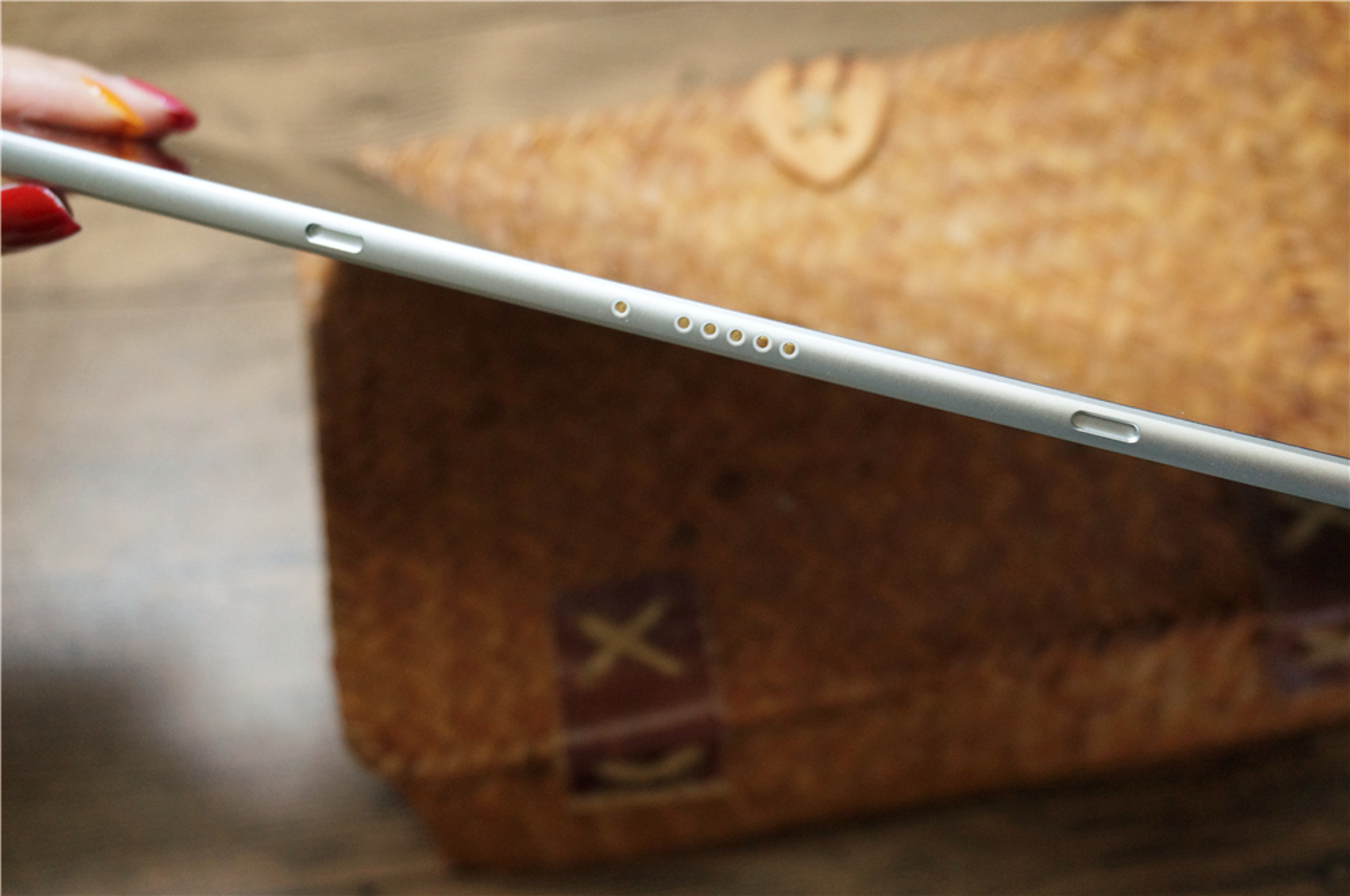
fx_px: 1629
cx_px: 675
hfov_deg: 45.0
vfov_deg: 30.8
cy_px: 448
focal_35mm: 44
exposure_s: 1/60
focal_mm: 29
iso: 1250
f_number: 4.5
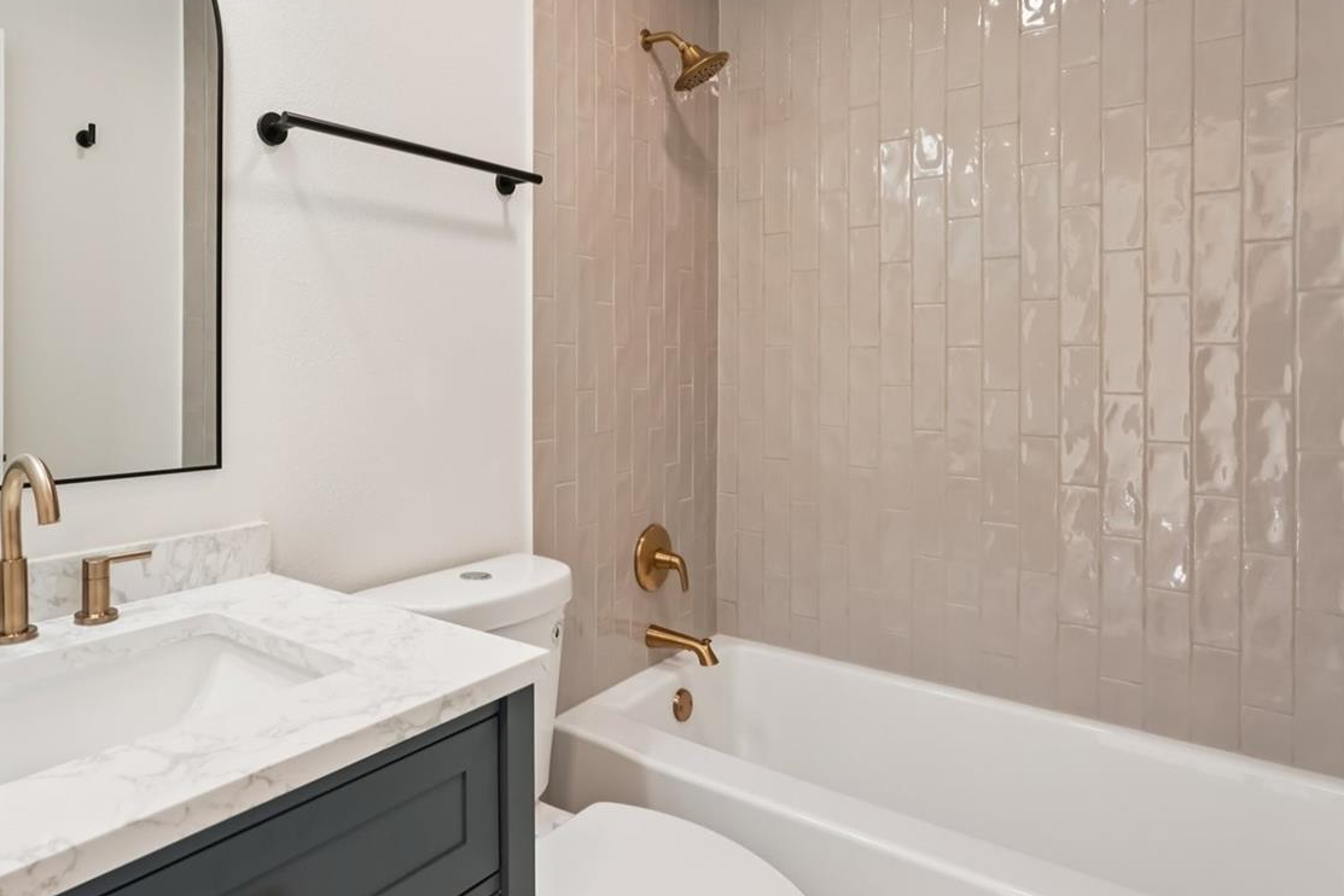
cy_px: 363
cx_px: 491
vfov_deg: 54.8
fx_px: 859
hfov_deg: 74.6
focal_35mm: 23
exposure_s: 1/30
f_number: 8
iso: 400
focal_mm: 16
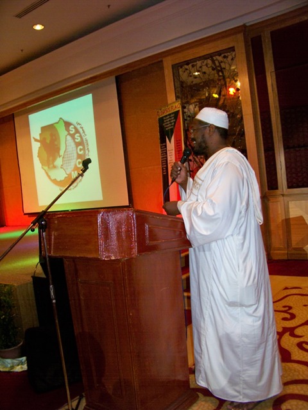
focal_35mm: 33
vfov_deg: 55.4
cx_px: 154
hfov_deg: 42.9
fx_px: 391
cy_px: 205
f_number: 2.8
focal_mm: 5.85
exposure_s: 1/30
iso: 200
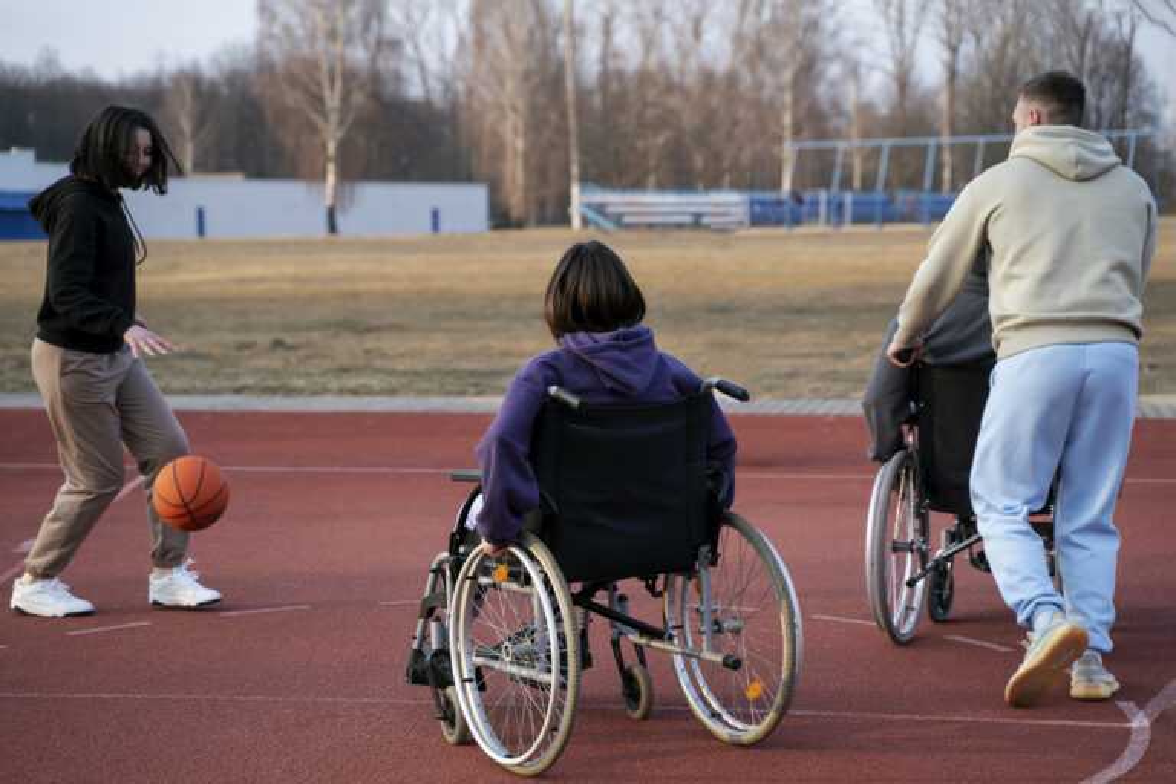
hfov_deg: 27.0
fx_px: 2450
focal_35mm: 75
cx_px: 588
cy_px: 392
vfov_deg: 18.2
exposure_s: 1/640
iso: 200
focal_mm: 75
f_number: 3.5
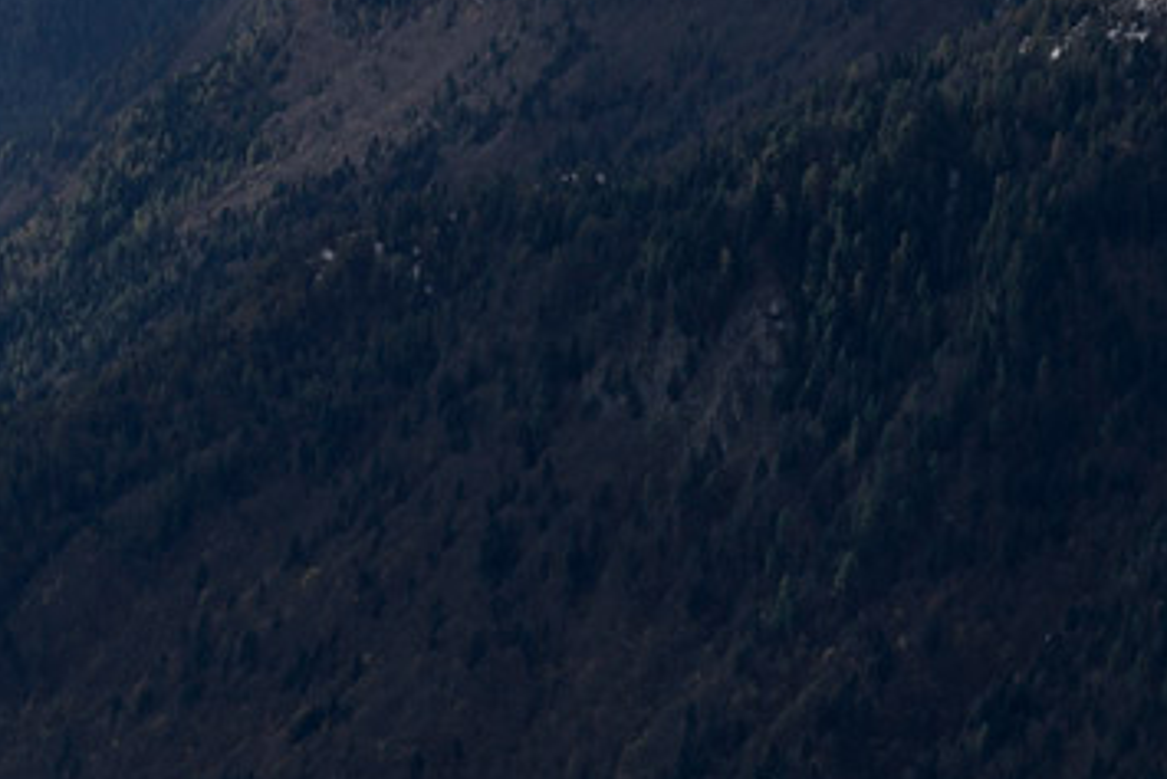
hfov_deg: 6.8
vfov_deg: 4.6
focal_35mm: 293
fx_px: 9501
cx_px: 2436
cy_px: 1589
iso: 100
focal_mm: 52
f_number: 14
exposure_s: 1/125
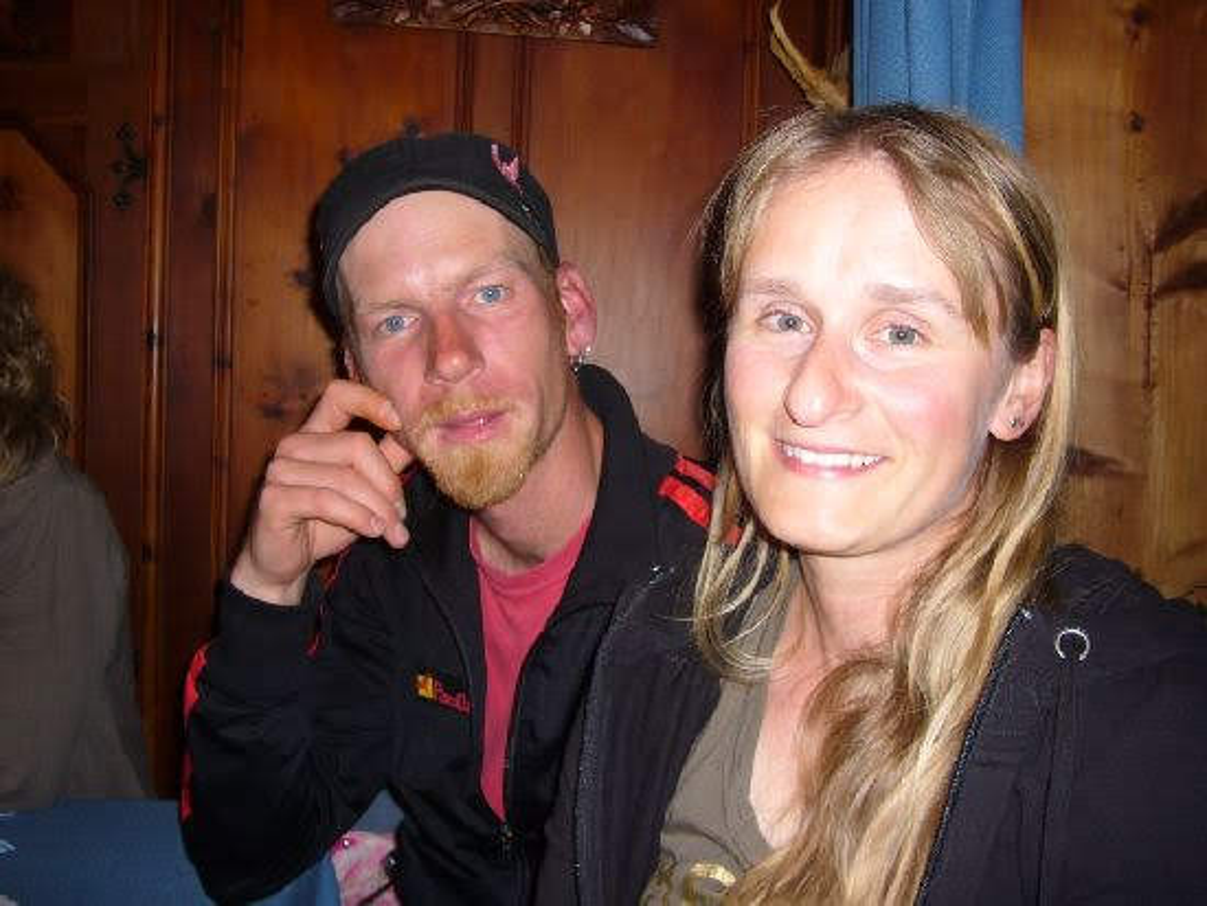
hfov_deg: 52.6
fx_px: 1221
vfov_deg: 40.7
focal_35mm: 35
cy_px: 453
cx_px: 604
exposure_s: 1/30
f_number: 3
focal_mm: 5.7
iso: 80
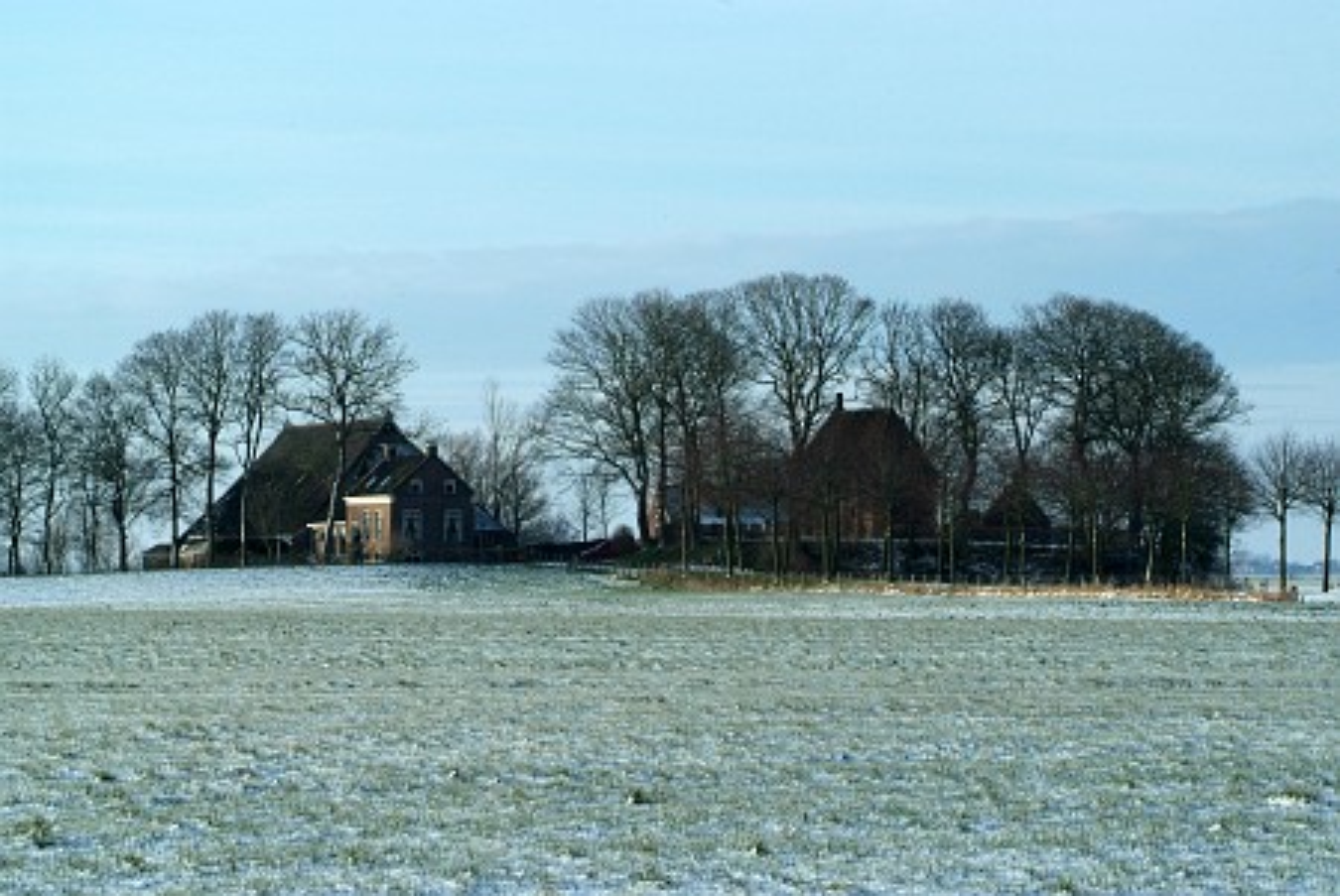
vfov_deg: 13.9
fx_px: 3688
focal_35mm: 99
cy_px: 448
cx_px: 670
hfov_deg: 20.6
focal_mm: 66
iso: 400
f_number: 13
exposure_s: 1/350
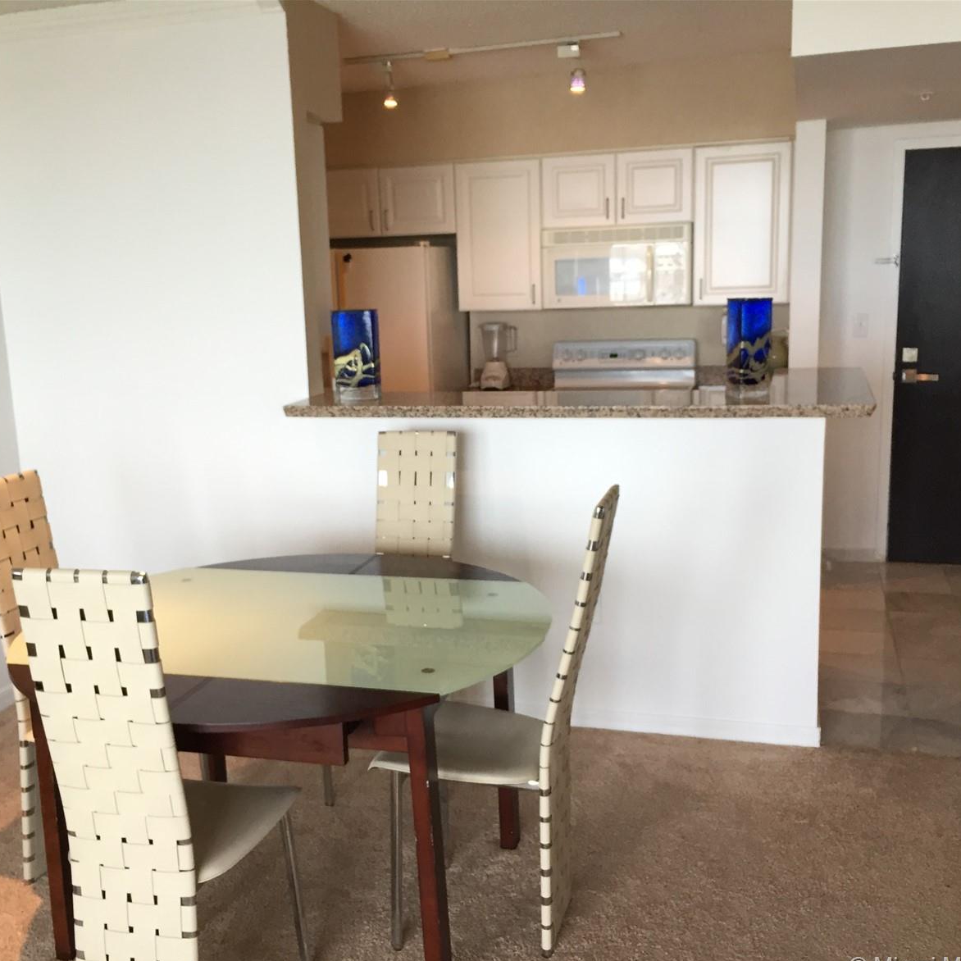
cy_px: 491
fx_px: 1099
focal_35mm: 35
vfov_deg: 47.2
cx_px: 460
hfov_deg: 47.2
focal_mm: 4.15
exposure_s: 1/30
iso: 32
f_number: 2.2
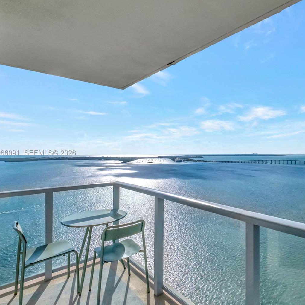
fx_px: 199
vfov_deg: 74.8
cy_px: 153
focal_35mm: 20
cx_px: 222
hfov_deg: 70.7
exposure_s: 1/8000
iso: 800
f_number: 8
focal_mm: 10
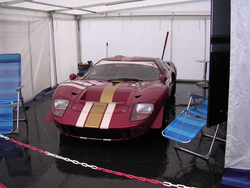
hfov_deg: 49.0
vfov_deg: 37.7
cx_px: 125
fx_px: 274
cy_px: 94
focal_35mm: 38
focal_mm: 5.8
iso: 100
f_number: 2.8
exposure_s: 1/283
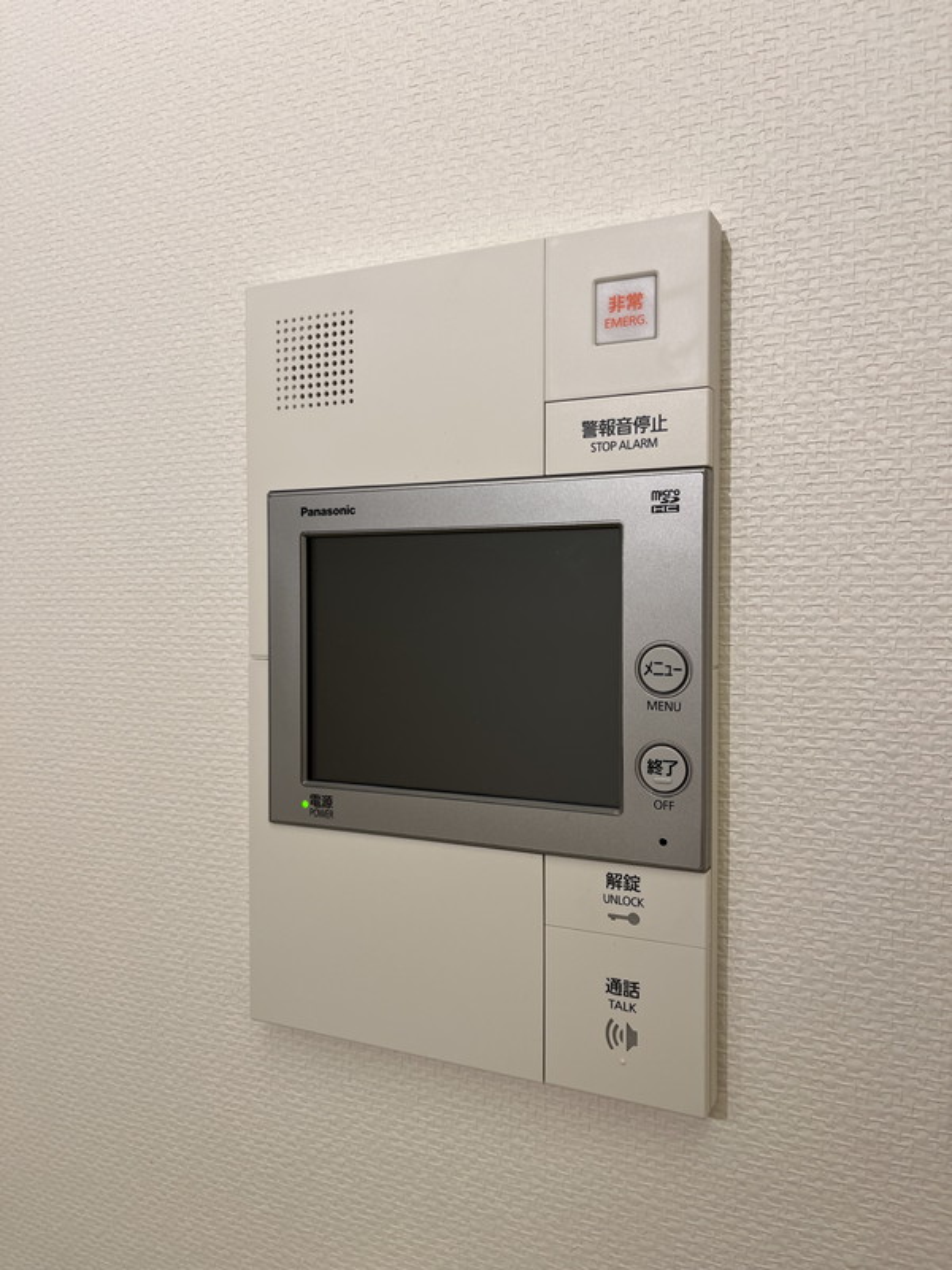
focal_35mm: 26
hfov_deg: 53.1
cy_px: 635
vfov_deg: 67.3
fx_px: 953
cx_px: 476
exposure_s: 1/100
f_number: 1.6
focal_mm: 5.1
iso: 50
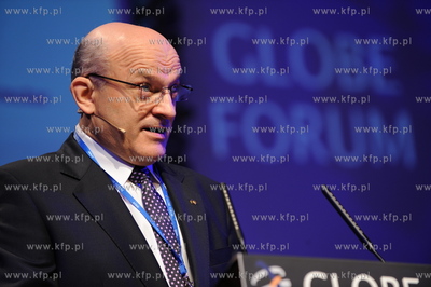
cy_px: 144
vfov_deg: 7.6
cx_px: 216
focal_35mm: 180
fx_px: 2153
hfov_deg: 11.4
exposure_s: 1/100
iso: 800
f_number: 4.5
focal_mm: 180
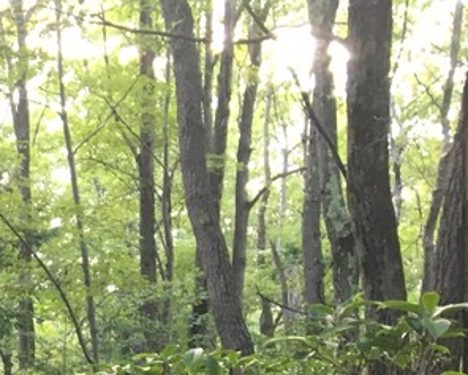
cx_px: -321
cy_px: 597
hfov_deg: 16.9
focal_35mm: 98
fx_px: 1358
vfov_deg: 14.4
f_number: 2.2
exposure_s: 1/30
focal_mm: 4.15
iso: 40
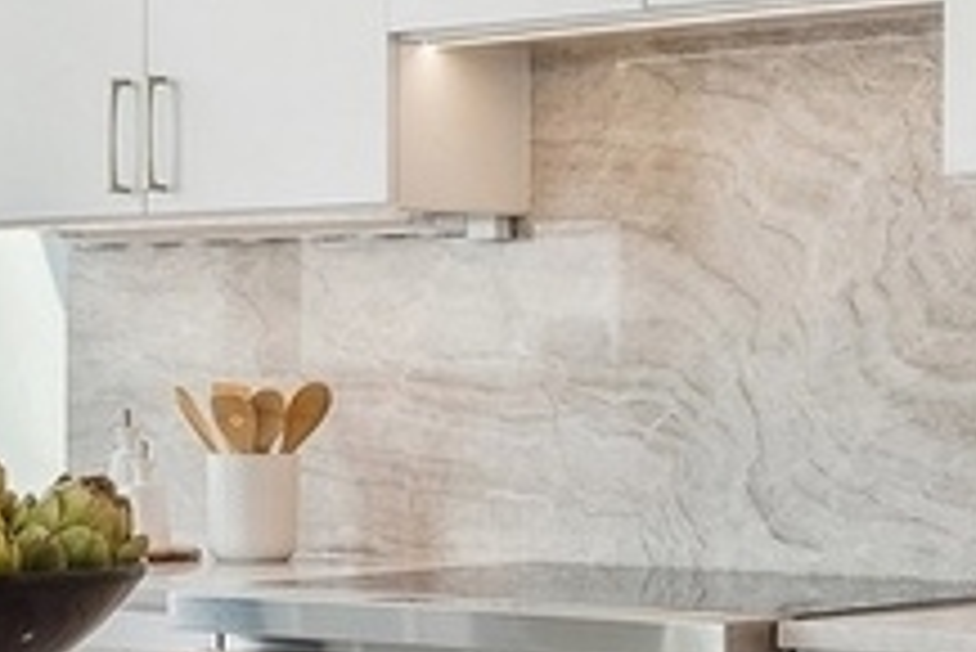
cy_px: 400
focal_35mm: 127
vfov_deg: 10.8
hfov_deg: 16.1
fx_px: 3445
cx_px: 362
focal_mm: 17
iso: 400
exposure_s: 1/80
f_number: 8
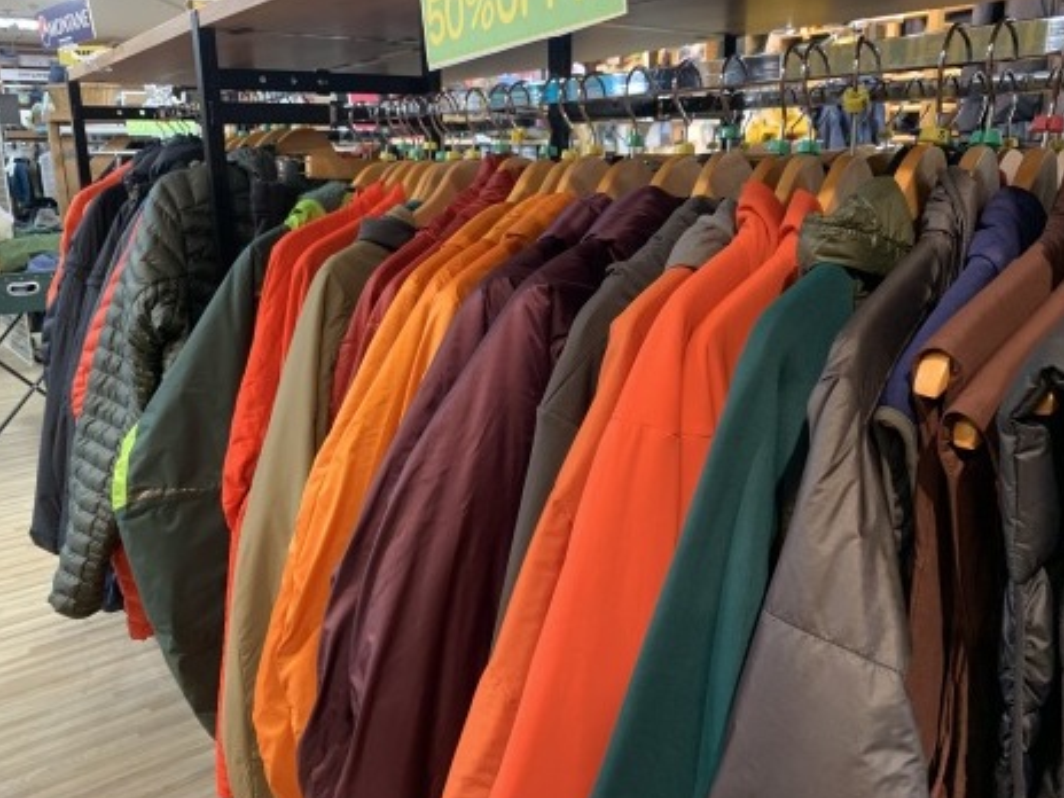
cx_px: 514
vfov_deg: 49.7
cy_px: 380
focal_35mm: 28
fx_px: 861
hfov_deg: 63.4
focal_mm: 4.25
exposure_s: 1/50
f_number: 1.8
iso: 250
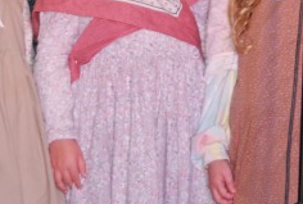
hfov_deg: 5.2
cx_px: 98
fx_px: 3352
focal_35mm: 397
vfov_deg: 3.5
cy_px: 32
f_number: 5
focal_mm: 70
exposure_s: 1/60
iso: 800
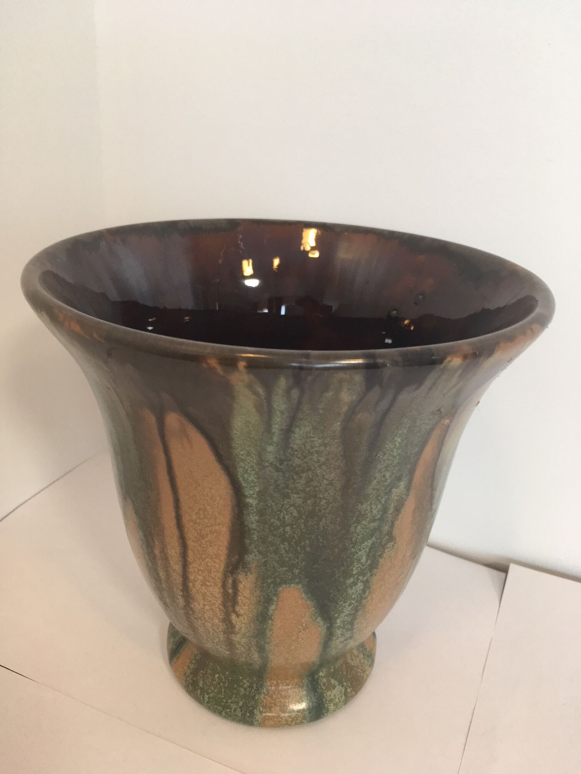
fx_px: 649
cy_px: 387
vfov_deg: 61.7
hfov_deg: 48.2
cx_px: 290
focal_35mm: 29
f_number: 2.2
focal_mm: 4.15
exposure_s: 1/33
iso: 160
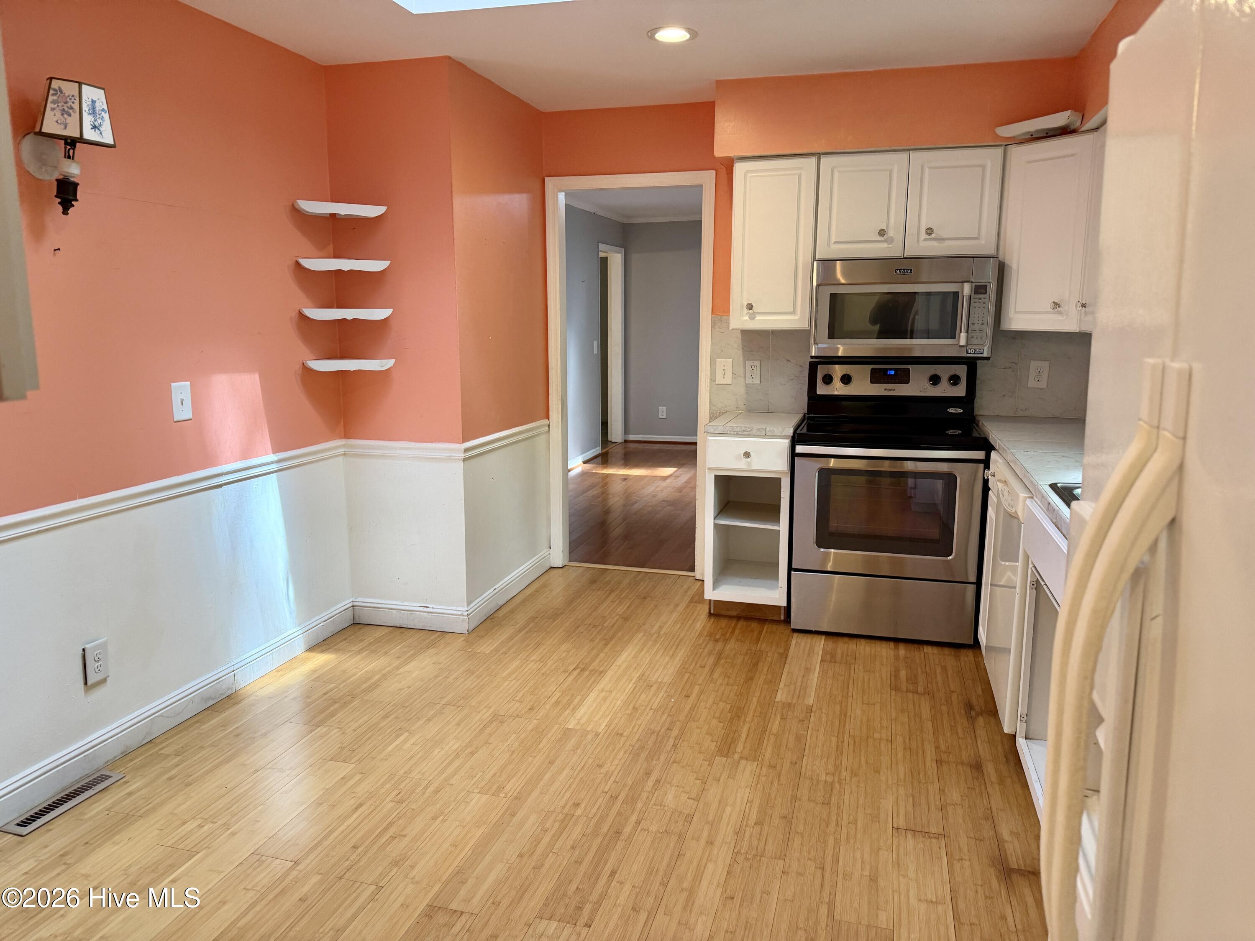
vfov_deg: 56.8
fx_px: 870
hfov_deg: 71.6
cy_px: 470
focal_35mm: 24
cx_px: 628
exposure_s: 1/120
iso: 250
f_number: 1.78
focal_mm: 6.76
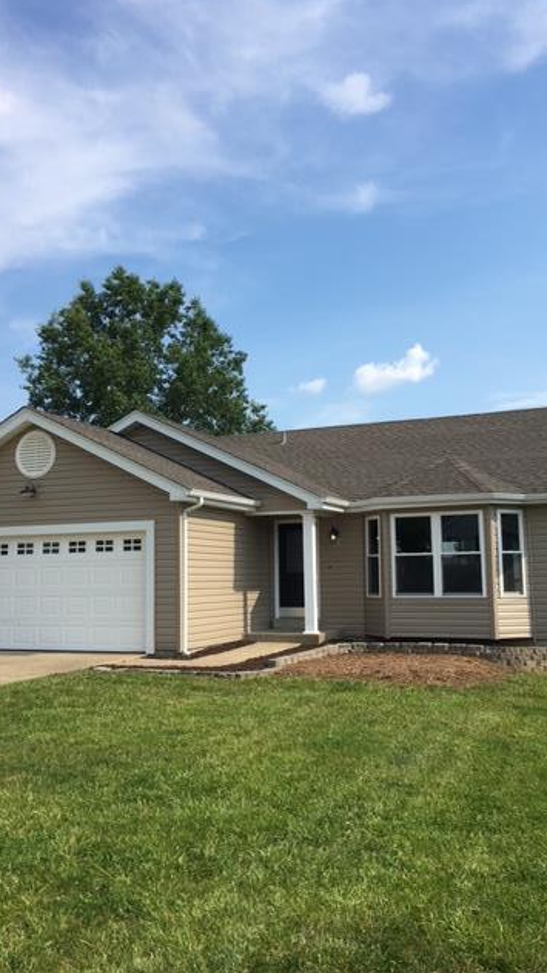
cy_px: 485
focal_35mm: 32
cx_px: 256
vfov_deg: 61.0
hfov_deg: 36.6
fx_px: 826
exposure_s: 1/1166
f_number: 2.2
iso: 25
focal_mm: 4.15
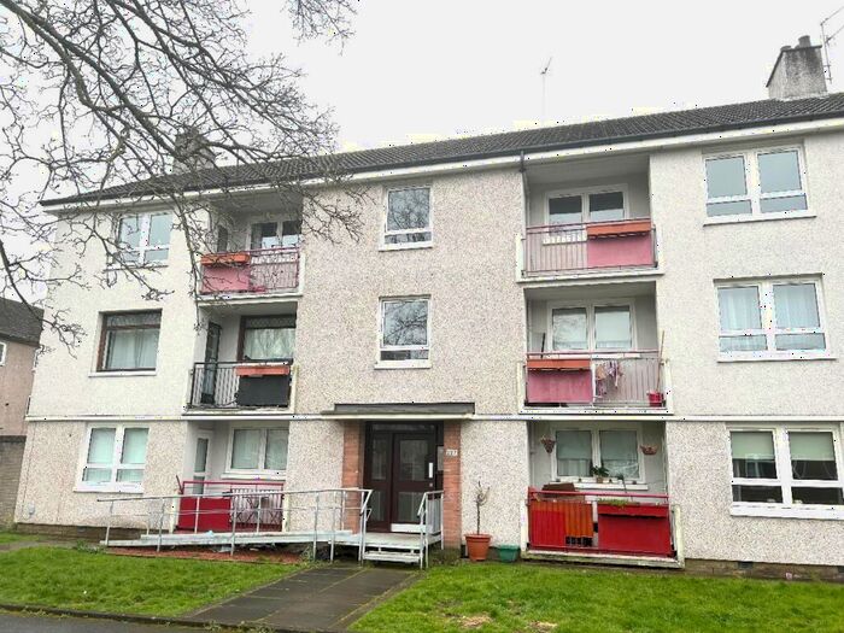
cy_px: 316
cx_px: 422
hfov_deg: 67.3
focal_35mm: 26
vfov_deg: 53.1
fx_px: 634
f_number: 1.5
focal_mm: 5.7
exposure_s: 1/639
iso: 50
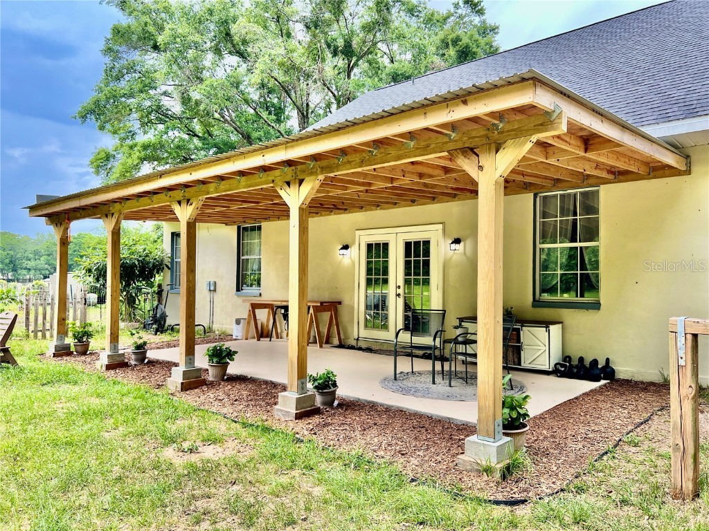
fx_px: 533
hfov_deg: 67.3
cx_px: 354
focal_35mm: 26
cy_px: 266
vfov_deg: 53.1
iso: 50
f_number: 1.5
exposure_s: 1/344
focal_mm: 5.7
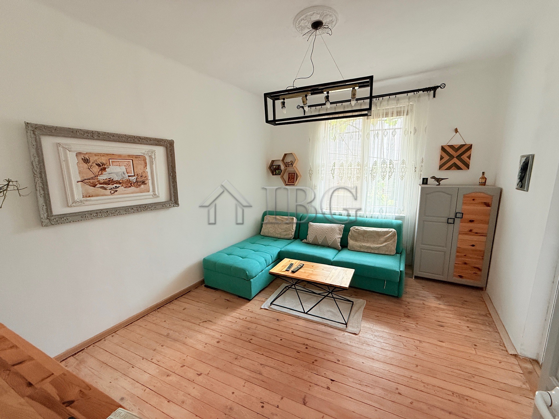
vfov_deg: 85.7
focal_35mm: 14
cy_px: 210
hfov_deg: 102.1
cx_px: 280
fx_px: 226
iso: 160
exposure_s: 1/99
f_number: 2.2
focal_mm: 2.22
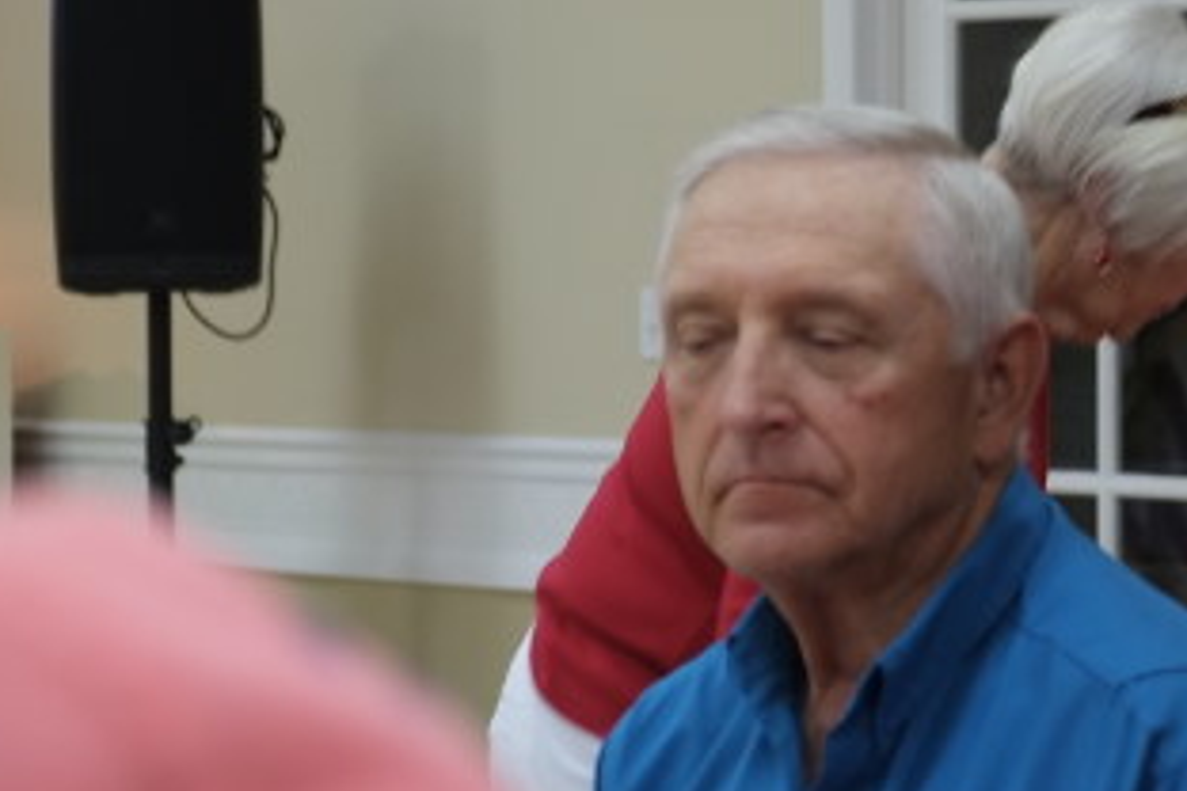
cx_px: 1343
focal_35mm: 159
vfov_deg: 8.6
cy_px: 80
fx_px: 5242
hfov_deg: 12.7
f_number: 4
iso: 800
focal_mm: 46.3
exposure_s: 1/52
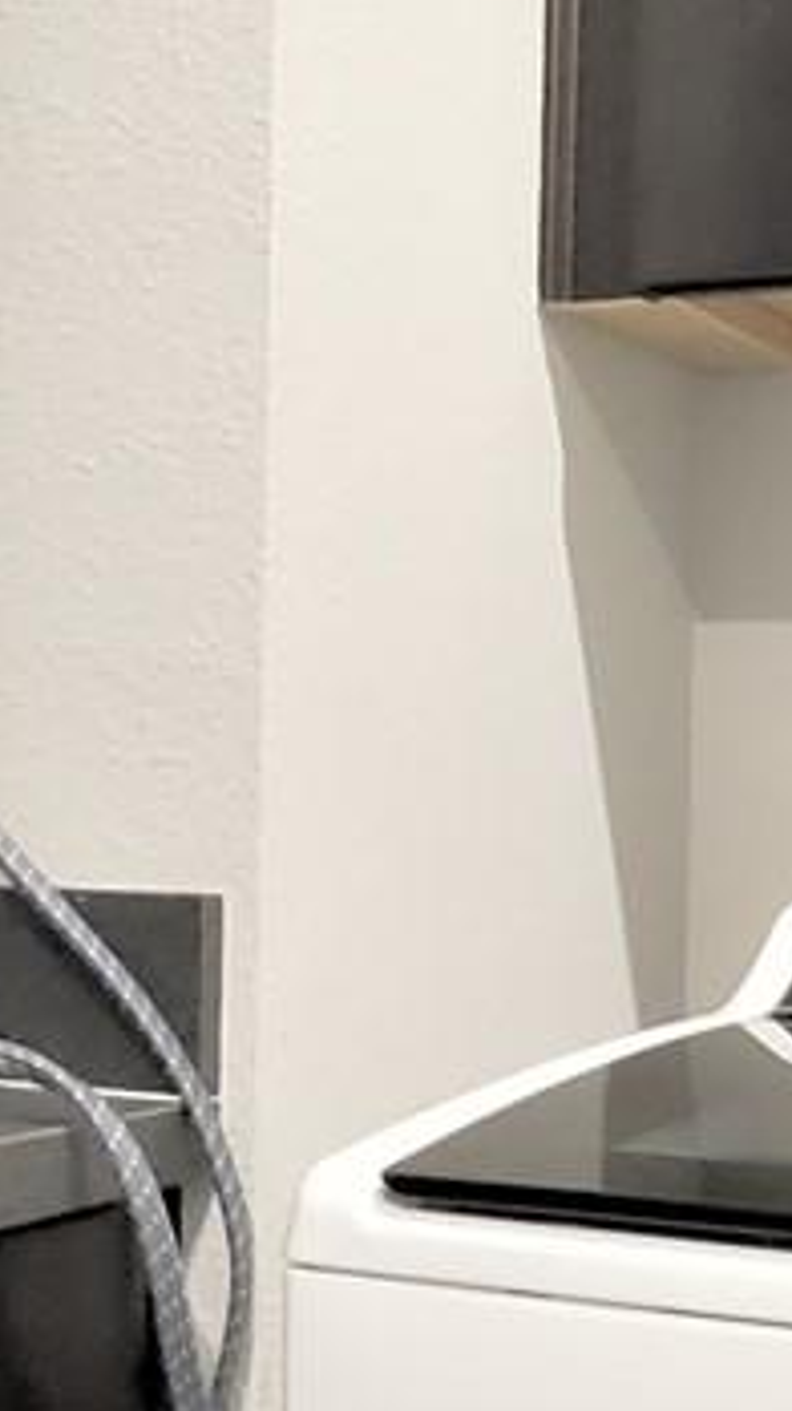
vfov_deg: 32.2
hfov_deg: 18.4
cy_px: 869
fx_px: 2430
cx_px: 222
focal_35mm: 65
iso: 800
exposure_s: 1/29
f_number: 2.2
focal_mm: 1.8
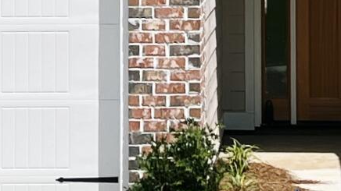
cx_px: 201
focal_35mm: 195
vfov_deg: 6.1
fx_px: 1763
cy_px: -147
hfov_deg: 11.0
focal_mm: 5.7
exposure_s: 1/9434
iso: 50
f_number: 1.5
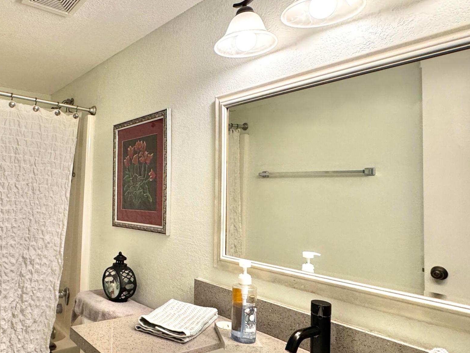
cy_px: 184
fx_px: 353
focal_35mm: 26
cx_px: 109
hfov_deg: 62.8
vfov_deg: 53.0
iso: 250
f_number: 2.2
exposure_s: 1/120
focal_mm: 2.22
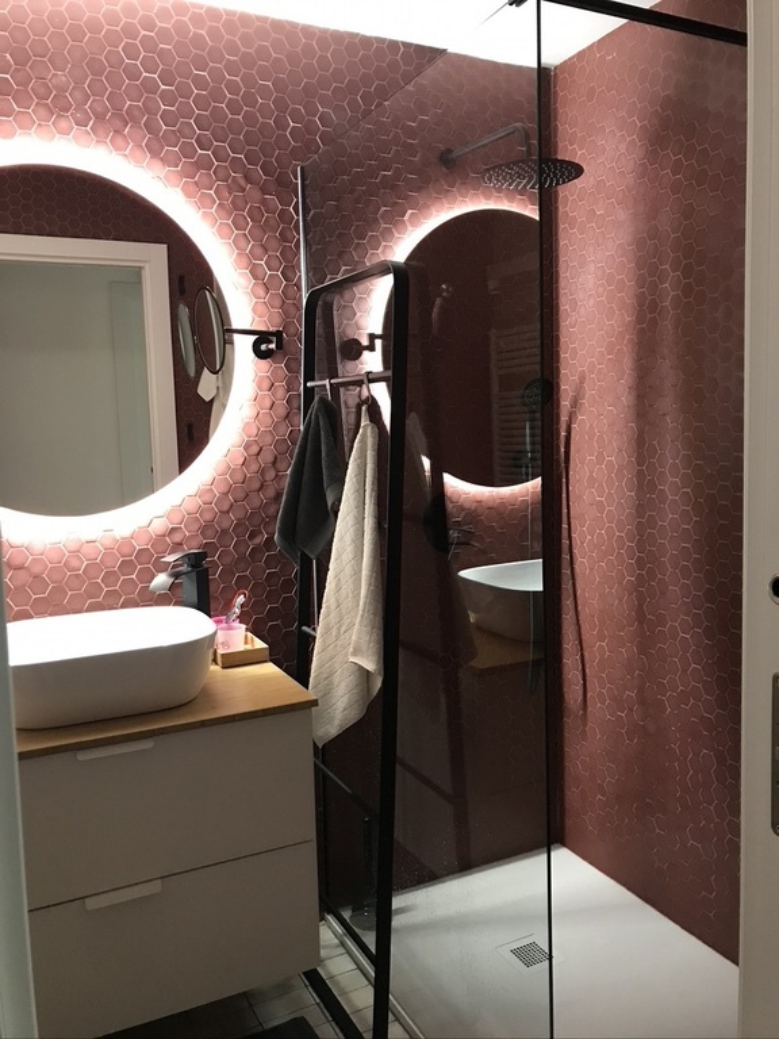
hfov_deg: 49.7
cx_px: 390
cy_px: 520
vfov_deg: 63.4
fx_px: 840
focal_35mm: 28
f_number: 1.8
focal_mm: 3.99
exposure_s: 1/14
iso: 100
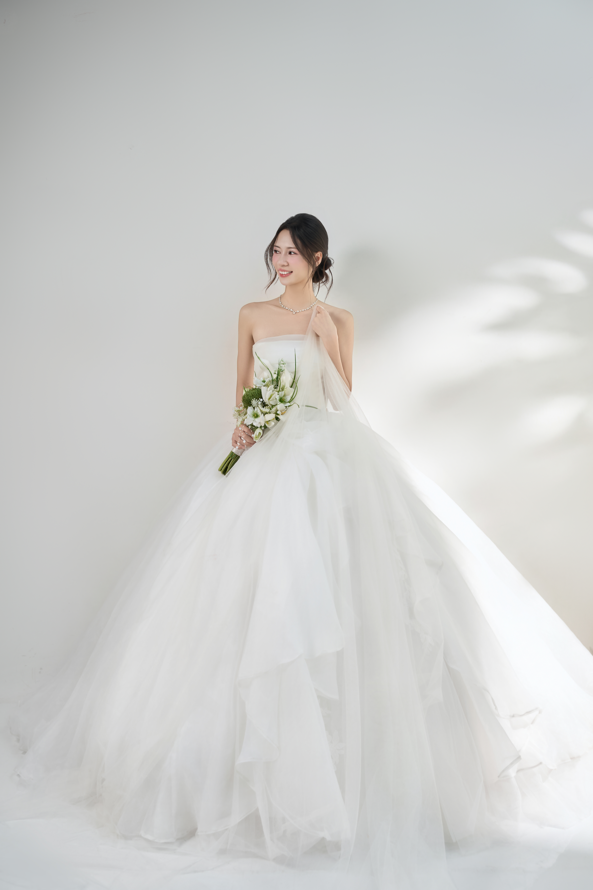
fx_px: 956
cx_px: 296
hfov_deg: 34.5
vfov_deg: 49.9
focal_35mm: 39
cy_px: 445
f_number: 3.5
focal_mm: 38.7
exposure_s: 1/125
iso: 320
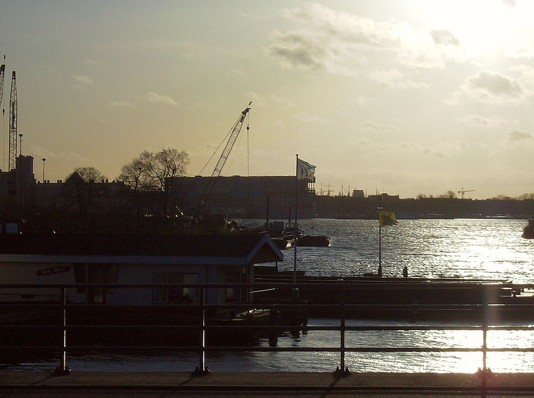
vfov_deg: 13.7
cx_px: 267
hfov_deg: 18.3
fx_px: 1662
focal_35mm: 108
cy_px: 199
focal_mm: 18
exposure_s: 1/2000
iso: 100
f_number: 7.8
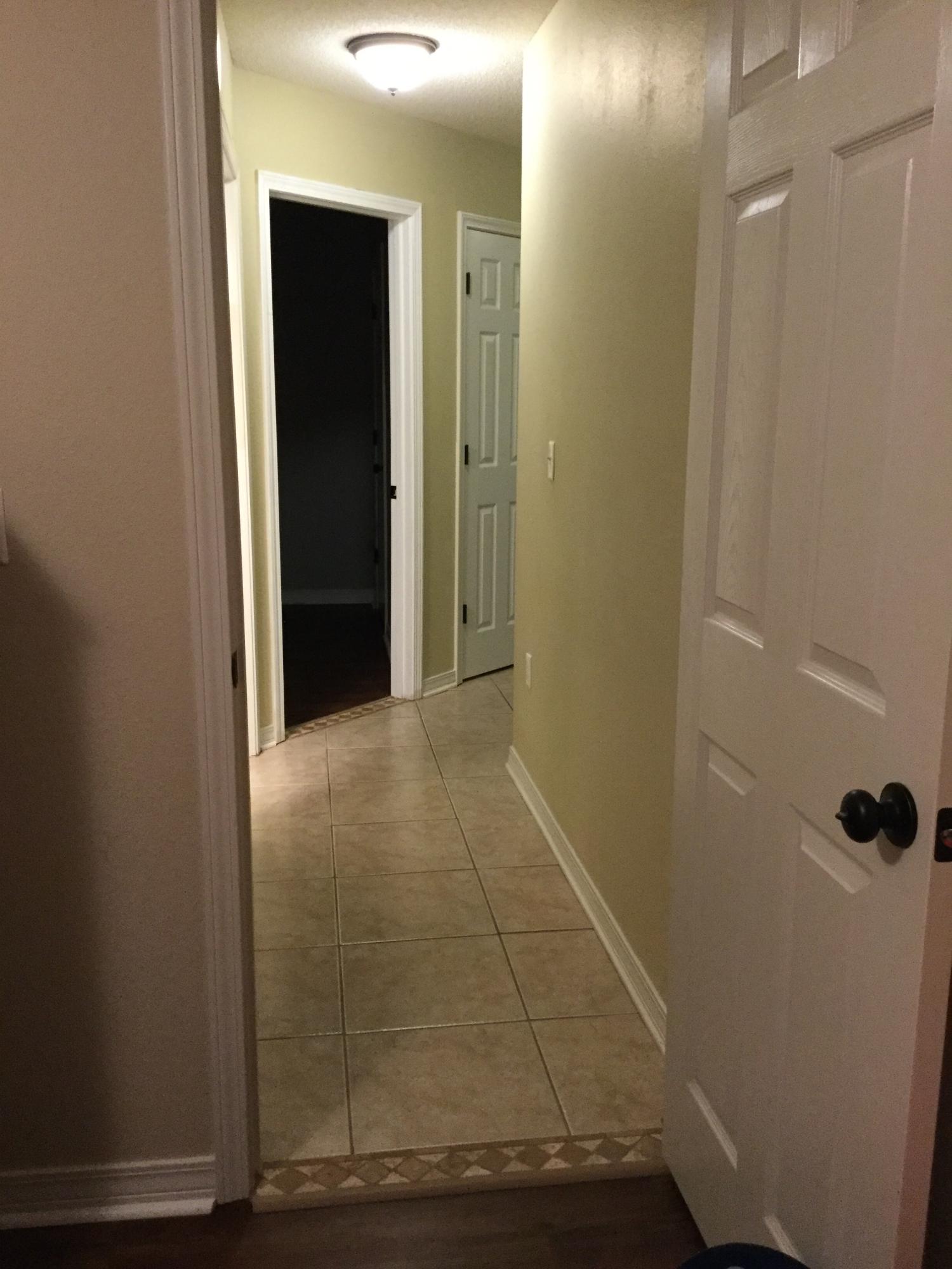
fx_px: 1137
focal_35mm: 31
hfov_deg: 45.4
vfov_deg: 58.4
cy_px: 634
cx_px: 476
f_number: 2.4
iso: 200
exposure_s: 1/20
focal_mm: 3.3
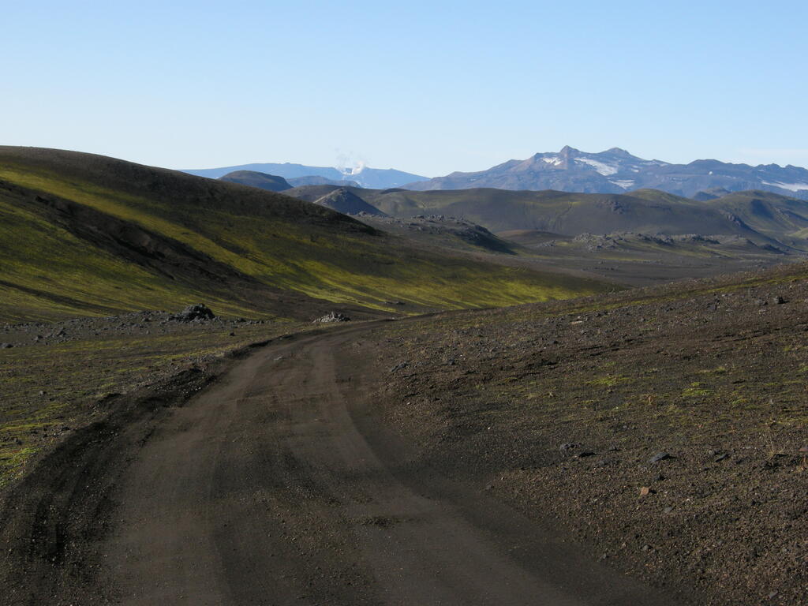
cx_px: 404
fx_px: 1727
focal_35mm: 74
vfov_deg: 19.9
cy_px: 303
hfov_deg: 26.3
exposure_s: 1/304
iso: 100
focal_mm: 15.7
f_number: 6.1
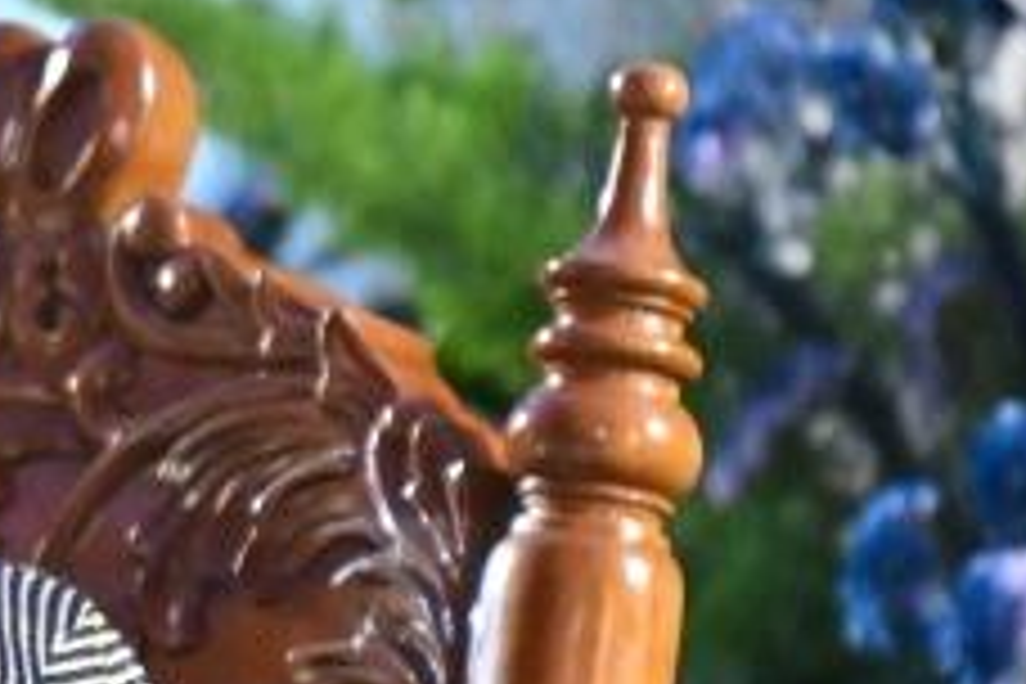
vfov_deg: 1.0
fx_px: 38472
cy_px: 616
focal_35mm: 1350
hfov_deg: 1.5
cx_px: -500
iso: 800
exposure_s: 1/320
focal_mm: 200
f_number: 2.8
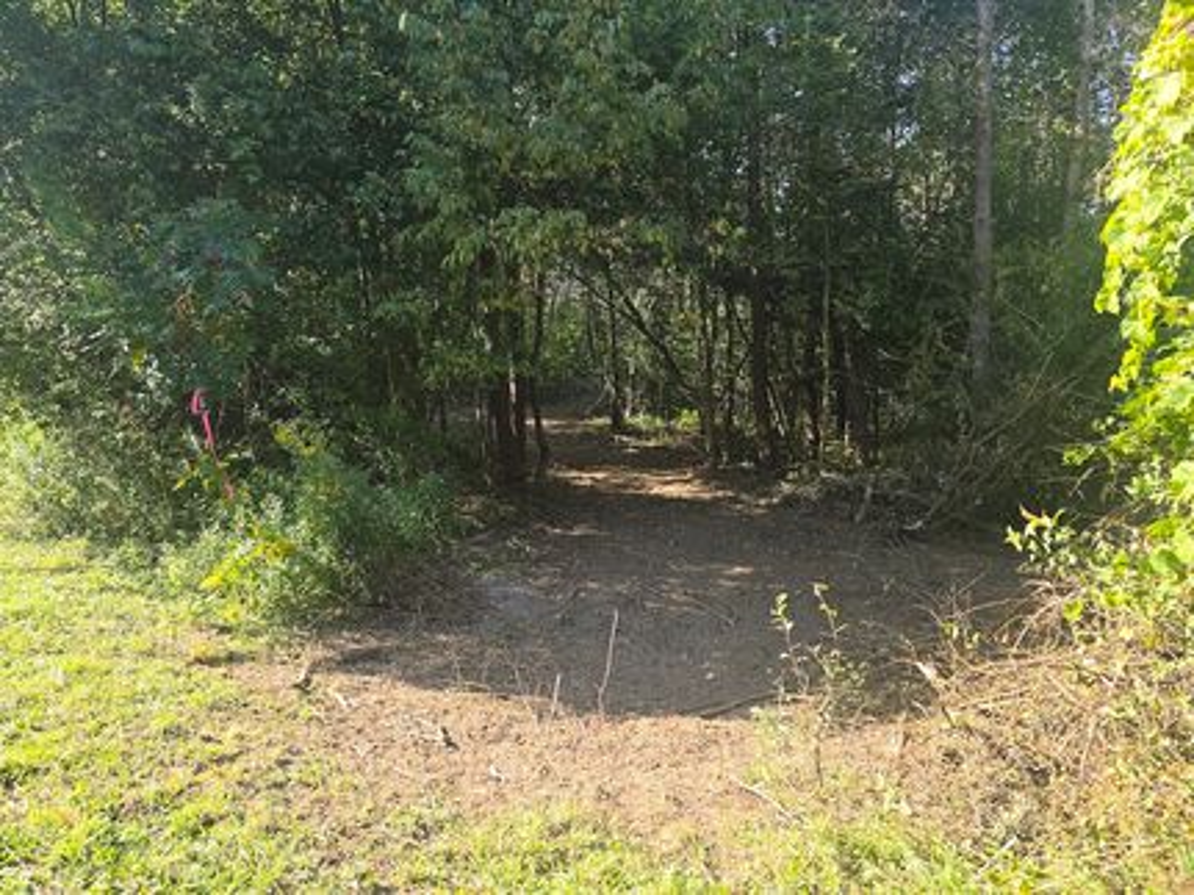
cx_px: 597
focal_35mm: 23
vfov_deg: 58.9
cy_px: 448
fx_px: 793
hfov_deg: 73.9
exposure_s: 1/180
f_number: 1.7
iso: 25
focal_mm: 6.3
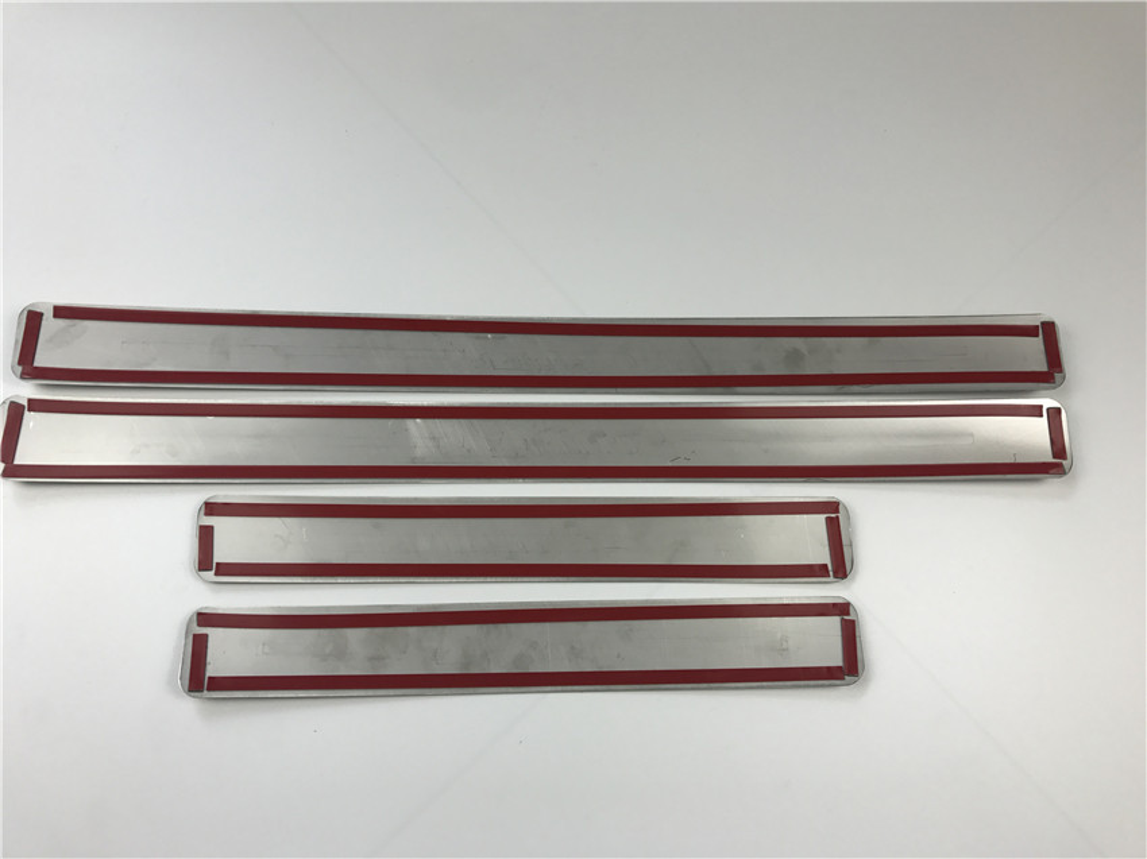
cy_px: 430
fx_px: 928
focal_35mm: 28
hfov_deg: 63.5
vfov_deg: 49.7
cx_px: 574
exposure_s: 1/100
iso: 25
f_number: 1.8
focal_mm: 3.99
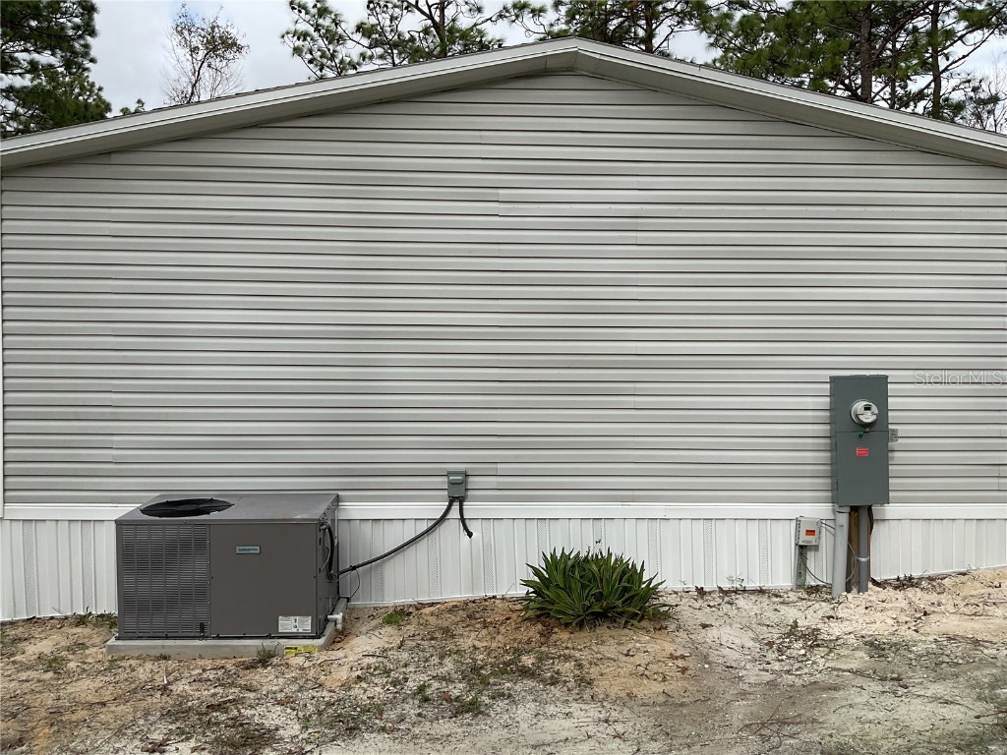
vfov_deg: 48.2
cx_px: 504
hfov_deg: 61.7
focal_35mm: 29
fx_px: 844
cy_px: 378
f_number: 1.8
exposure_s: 1/1311
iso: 16
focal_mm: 3
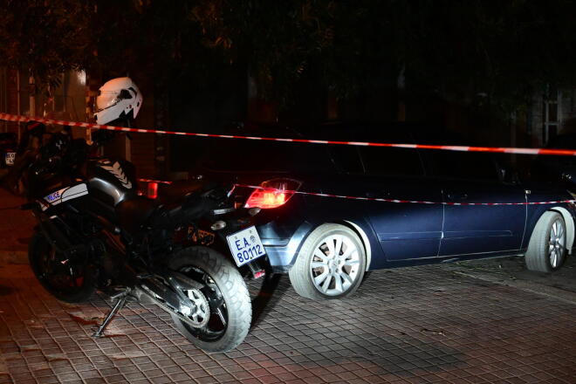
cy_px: 192
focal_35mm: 42
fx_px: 672
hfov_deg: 46.4
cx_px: 288
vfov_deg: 31.9
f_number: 4
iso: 8000
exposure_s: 1/60
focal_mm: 28
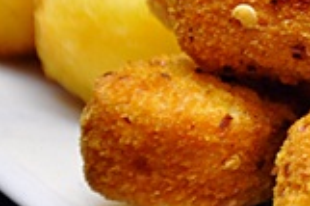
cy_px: -100
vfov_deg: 2.5
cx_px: 591
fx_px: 4697
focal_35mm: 546
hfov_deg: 3.7
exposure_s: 1/80
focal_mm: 90
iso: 1000
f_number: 5.6
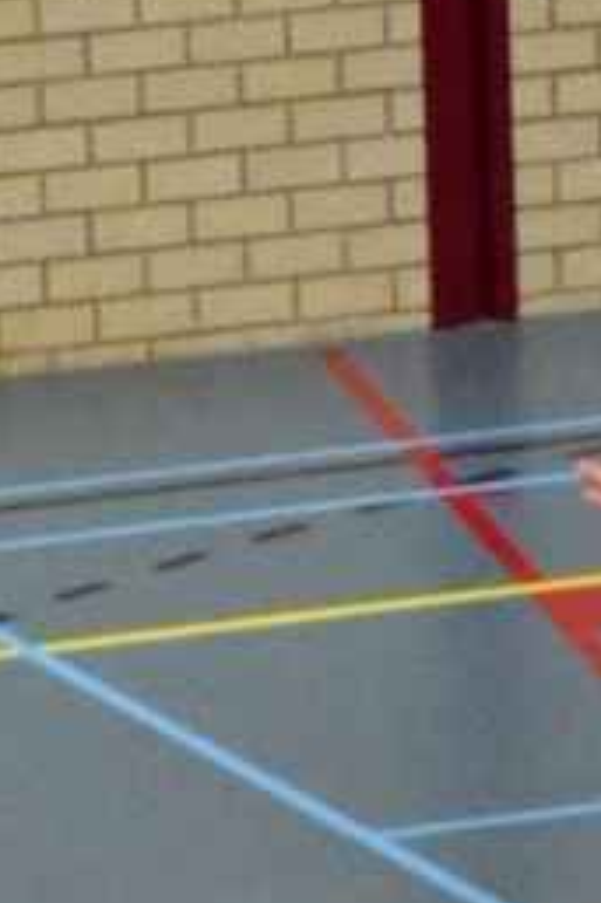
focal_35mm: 296
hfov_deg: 4.6
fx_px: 7422
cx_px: 719
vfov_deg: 6.9
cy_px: 1014
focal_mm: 48
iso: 5000
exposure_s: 1/250
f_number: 6.3
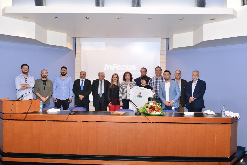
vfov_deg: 45.0
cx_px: 124
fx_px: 199
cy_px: 82
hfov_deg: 63.7
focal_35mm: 29
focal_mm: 29
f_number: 4.5
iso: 1250
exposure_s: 1/100
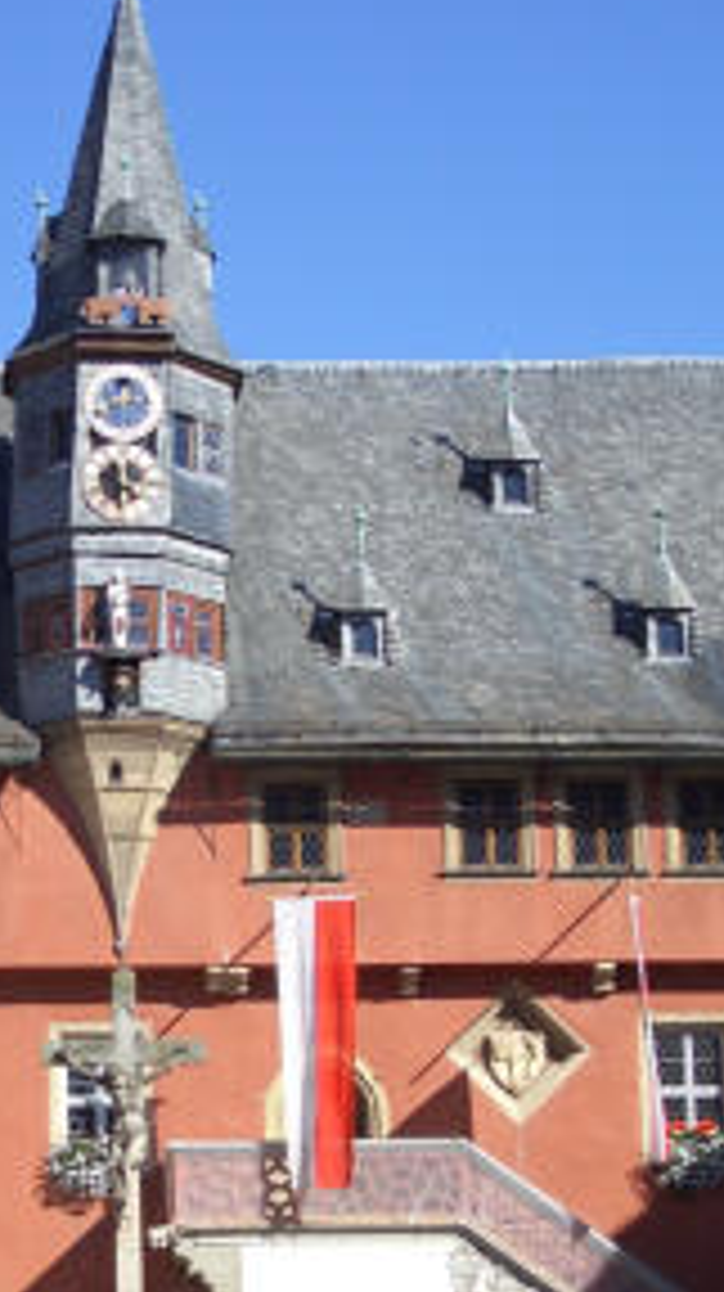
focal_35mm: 110
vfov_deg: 19.5
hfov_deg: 10.9
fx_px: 3762
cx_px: 92
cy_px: 752
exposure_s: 1/800
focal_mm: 10.2
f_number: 3.5
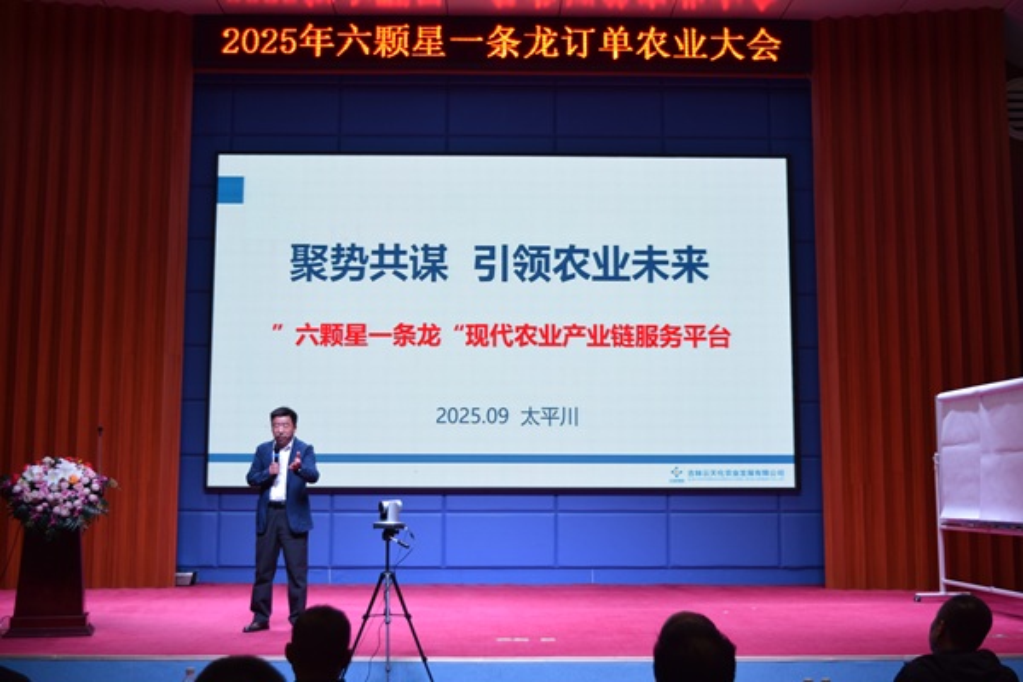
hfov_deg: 45.0
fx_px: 1236
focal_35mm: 44
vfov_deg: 30.8
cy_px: 341
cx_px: 512
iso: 400
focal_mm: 29
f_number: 5
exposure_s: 1/100
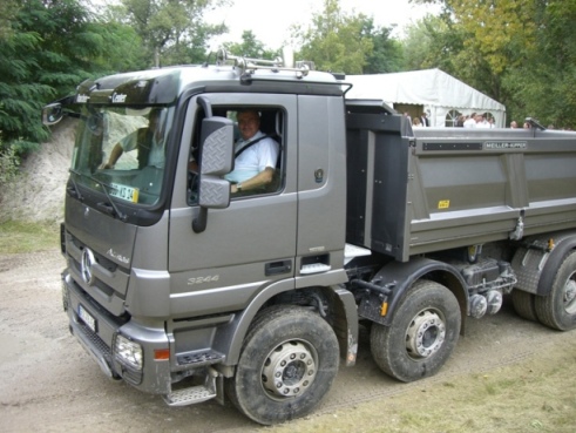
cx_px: 288
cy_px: 216
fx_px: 633
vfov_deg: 37.8
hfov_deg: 48.9
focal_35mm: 38
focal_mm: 6.2
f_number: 2.7
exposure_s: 1/80
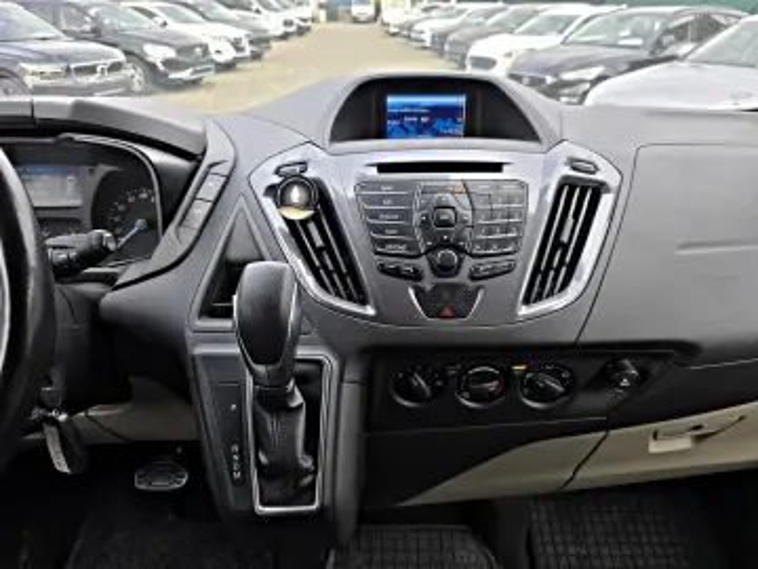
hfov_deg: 73.9
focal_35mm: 23
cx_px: 379
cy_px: 284
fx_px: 504
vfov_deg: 58.9
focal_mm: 6.3
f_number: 1.7
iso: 40
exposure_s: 1/180
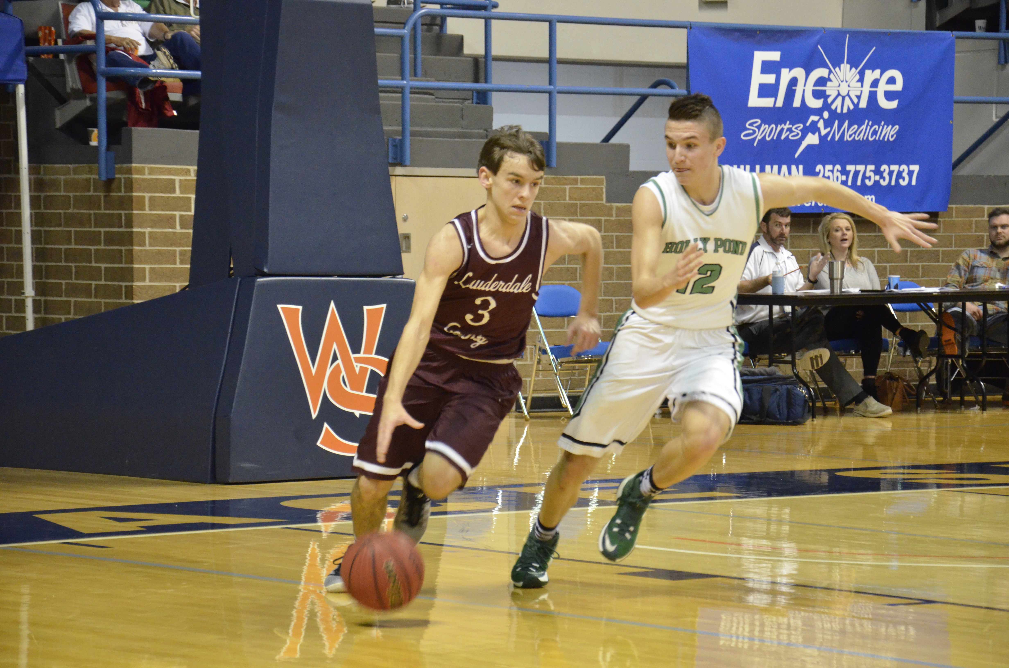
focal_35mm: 128
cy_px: 334
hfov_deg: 16.1
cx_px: 504
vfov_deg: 10.7
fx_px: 3566
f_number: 5.6
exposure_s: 1/320
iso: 4000
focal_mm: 85
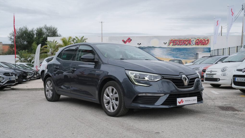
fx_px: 253
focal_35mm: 39
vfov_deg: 30.4
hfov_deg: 51.6
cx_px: 123
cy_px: 77
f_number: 9
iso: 500
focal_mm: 24.9
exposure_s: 1/80
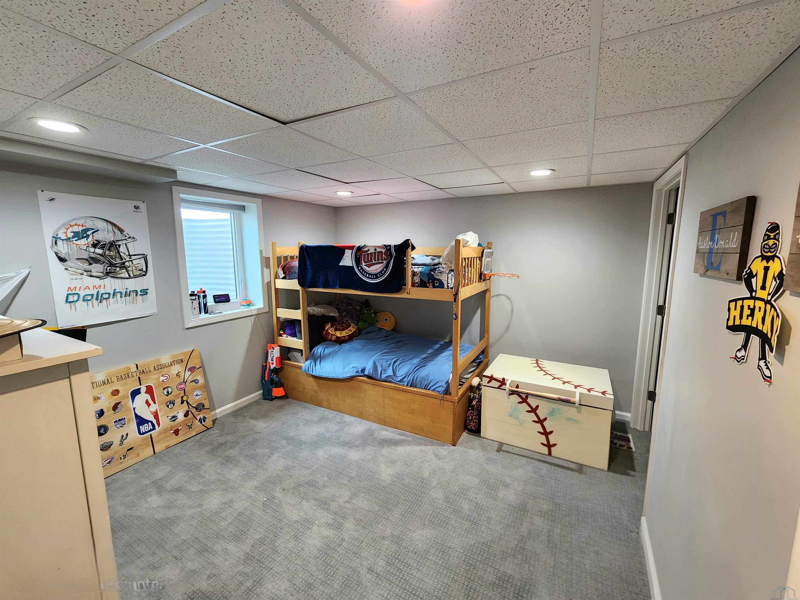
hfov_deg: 106.2
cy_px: 300
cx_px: 400
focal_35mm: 13
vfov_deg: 89.9
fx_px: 300
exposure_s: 1/60.2
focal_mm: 2.2
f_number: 2.2
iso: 250
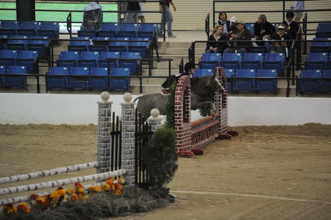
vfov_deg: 6.9
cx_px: 166
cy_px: 110
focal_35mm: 200
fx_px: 1838
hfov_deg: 10.3
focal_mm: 200
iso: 6400
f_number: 2.8
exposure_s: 1/400
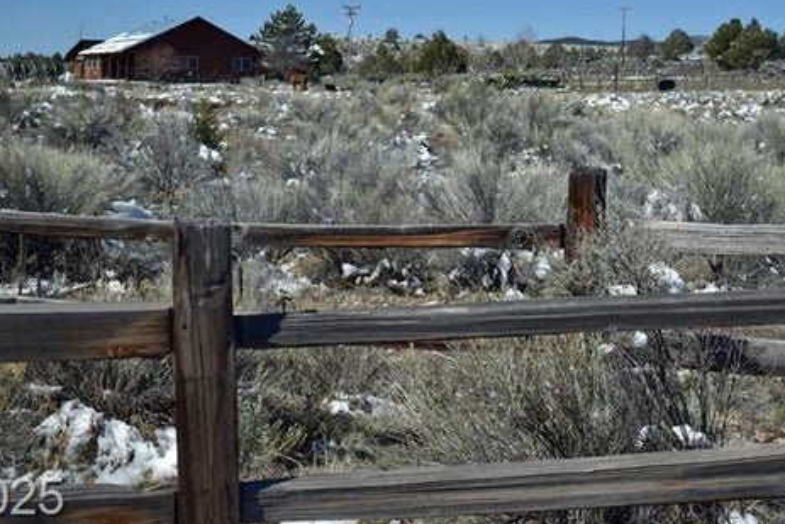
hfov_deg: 35.6
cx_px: 444
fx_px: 1221
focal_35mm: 56
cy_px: 125
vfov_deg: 23.9
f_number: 4
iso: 100
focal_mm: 24
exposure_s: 1/1600
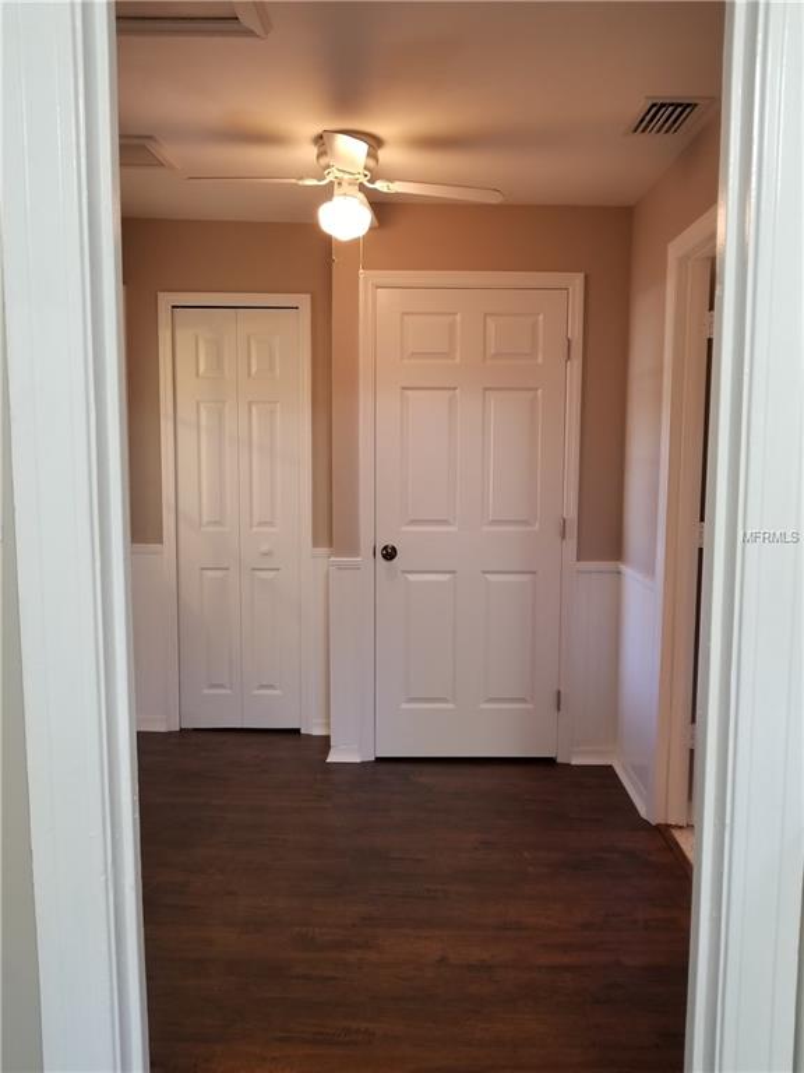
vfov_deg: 67.3
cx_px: 402
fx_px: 805
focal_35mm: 26
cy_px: 536
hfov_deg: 53.1
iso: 160
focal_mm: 4.25
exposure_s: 1/40
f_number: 1.7
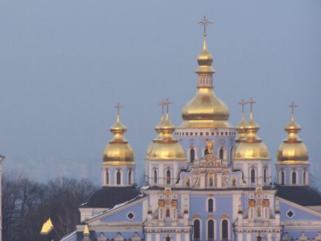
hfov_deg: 7.3
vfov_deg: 5.5
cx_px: 110
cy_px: 144
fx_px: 2514
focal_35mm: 271
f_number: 3.2
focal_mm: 31.3
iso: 80
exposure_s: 1/125
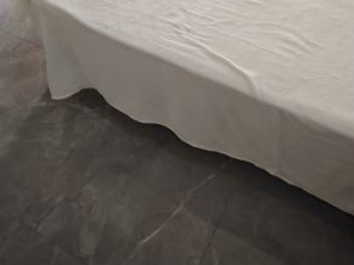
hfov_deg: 42.7
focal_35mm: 44
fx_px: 450
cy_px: -60
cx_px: 214
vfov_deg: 28.3
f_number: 2.2
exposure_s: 1/50
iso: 80
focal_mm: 1.96
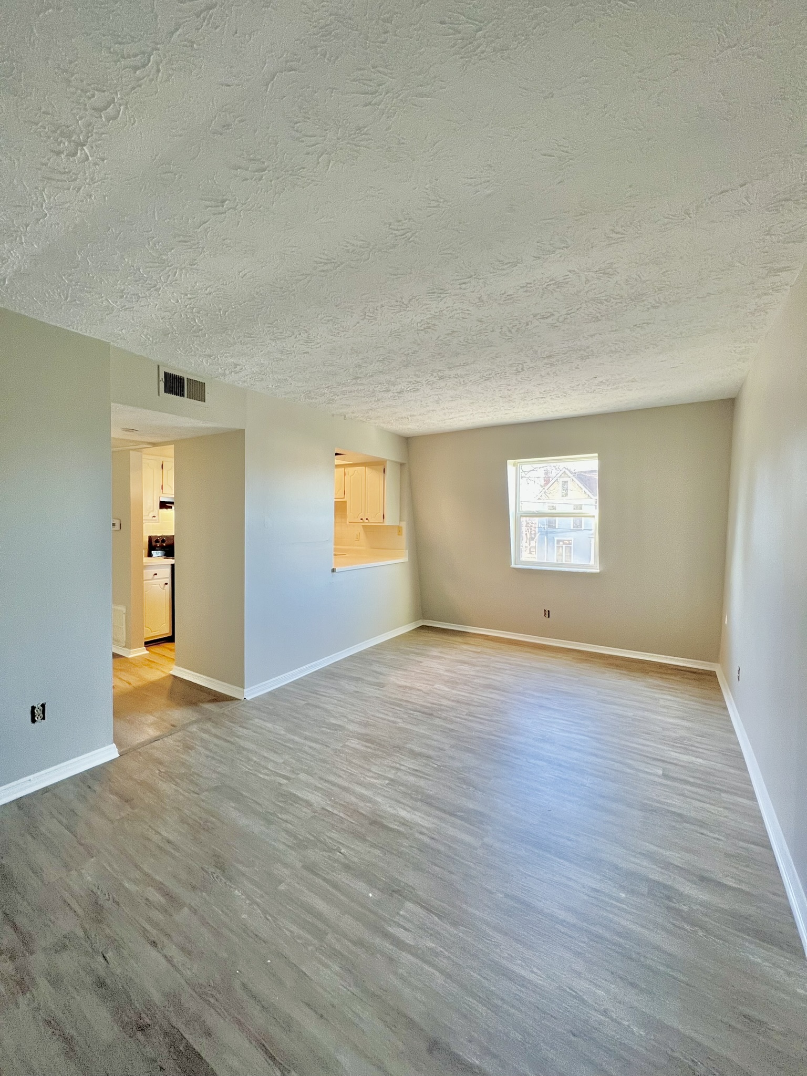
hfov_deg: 89.9
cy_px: 538
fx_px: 404
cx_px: 404
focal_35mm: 13
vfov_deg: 106.2
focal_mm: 1.57
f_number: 1.8
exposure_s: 1/60
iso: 250
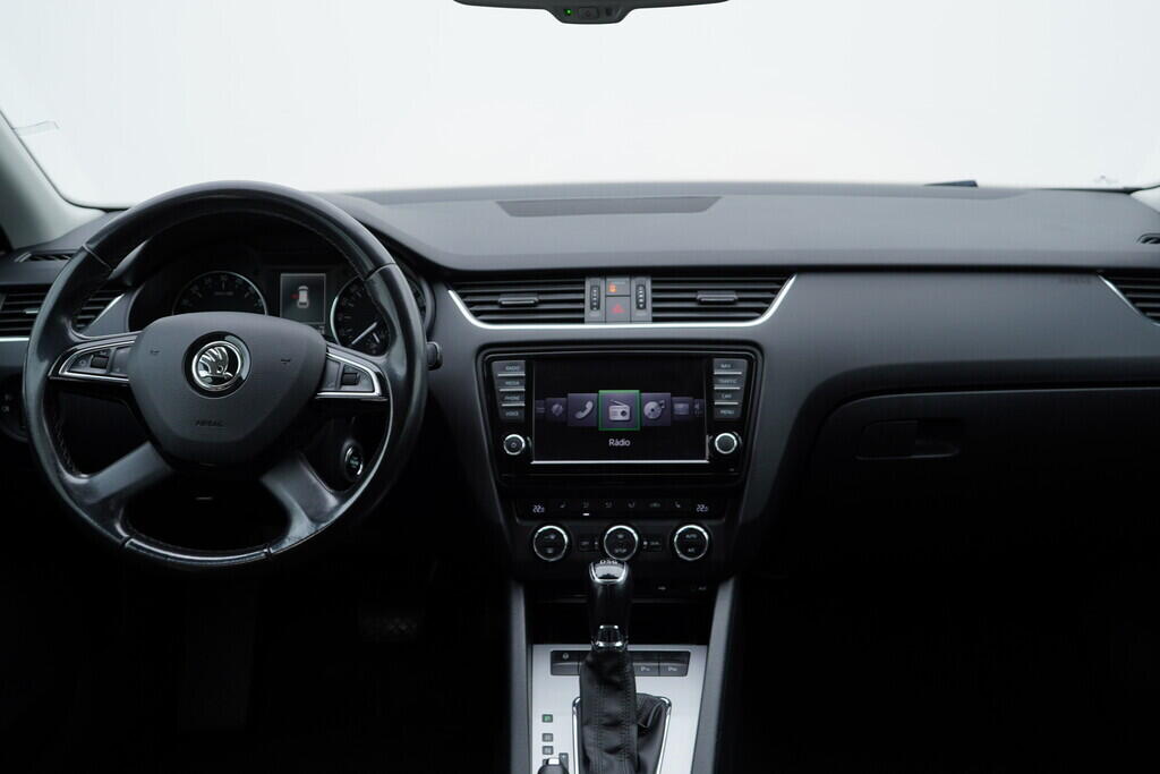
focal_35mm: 36
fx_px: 1160
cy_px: 387
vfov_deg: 36.9
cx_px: 580
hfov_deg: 53.1
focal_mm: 24
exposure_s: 1/50
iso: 125
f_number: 3.2
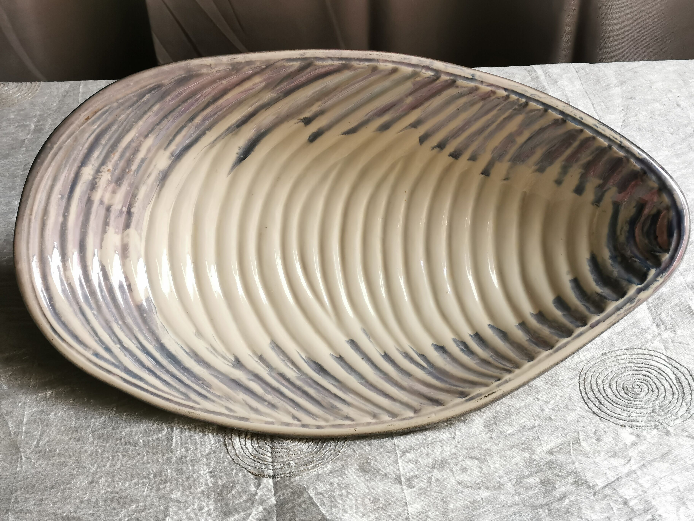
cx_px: 347
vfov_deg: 28.6
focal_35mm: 51
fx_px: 1022
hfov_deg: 37.5
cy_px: 260
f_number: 1.8
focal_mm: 5.58
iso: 125
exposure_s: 1/100
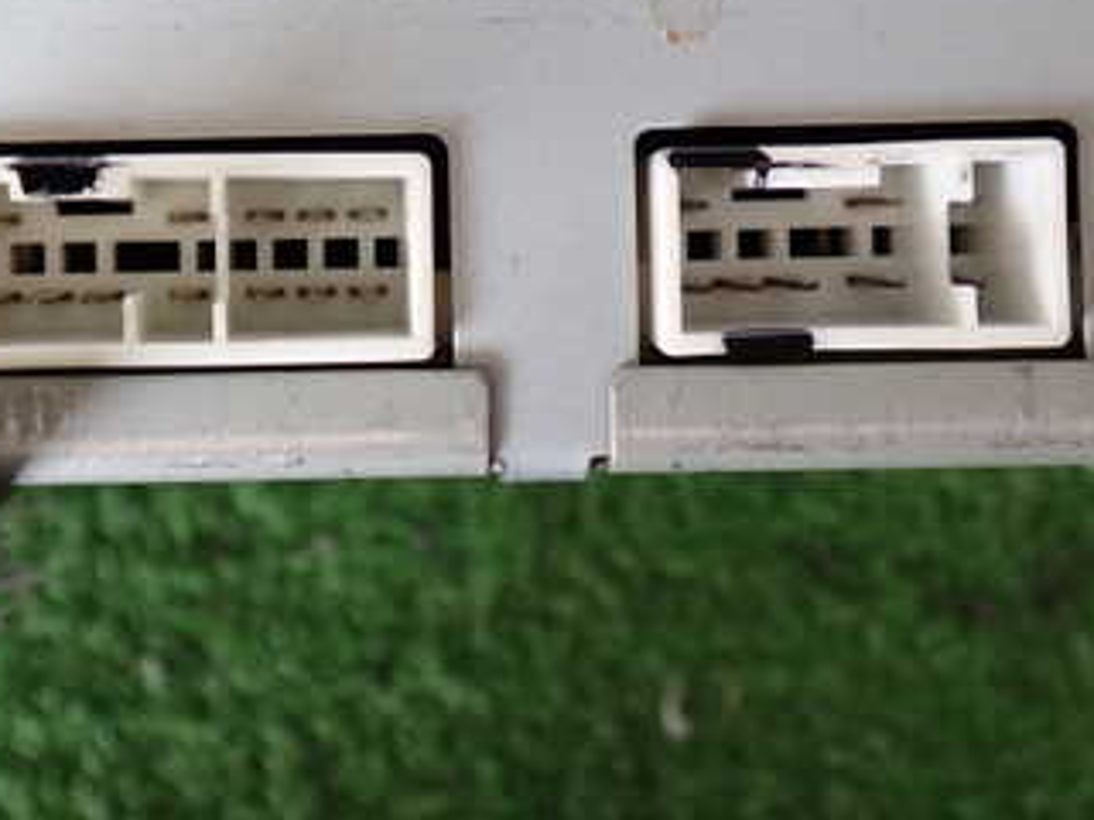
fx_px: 1896
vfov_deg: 24.1
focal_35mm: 60
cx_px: 379
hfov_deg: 32.0
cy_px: 198
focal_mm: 5.79
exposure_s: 1/40
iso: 200
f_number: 2.4
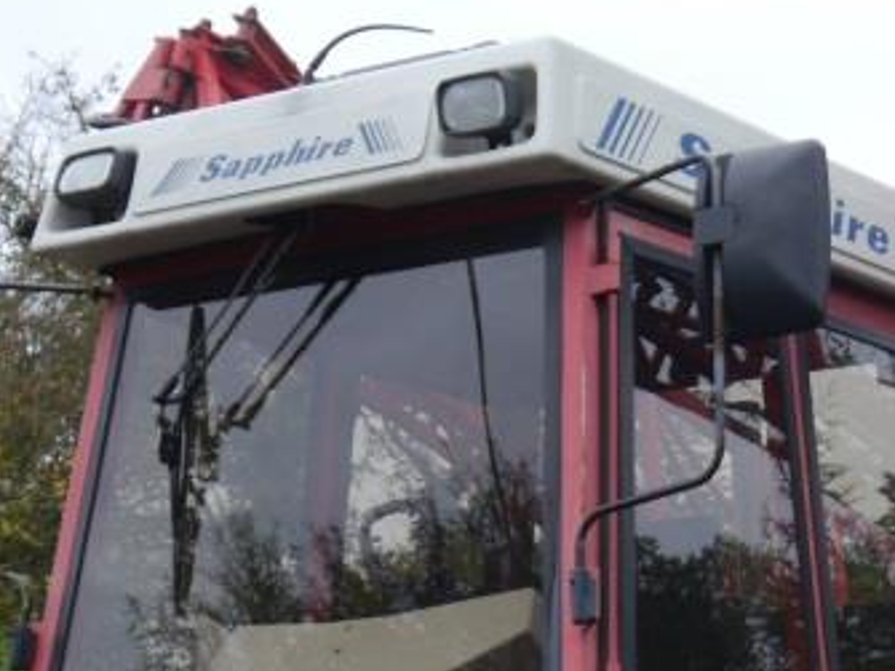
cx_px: 895
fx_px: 2843
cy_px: 821
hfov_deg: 17.5
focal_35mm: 110
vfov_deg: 13.1
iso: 200
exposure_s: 1/60
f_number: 4.1
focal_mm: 18
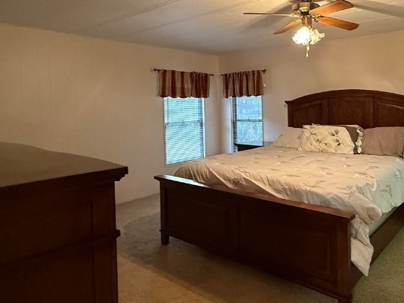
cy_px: 111
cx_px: 318
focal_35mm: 27
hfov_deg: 60.5
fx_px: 315
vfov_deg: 50.7
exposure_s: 1/60
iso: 640
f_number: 2.2
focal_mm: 2.22
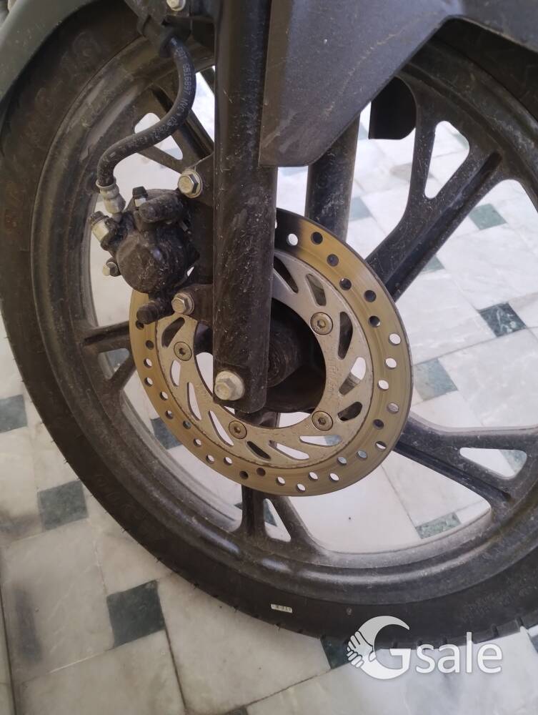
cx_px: 269
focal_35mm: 28
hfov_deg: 49.9
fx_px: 579
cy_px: 358
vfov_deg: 63.4
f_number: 1.8
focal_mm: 4.27
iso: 1047
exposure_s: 1/33.3
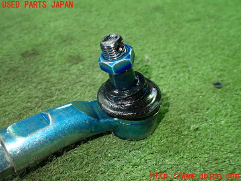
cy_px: 90
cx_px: 120
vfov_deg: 46.8
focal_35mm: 30
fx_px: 209
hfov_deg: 60.0
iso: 800
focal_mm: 5.4
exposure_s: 1/100
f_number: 2.3
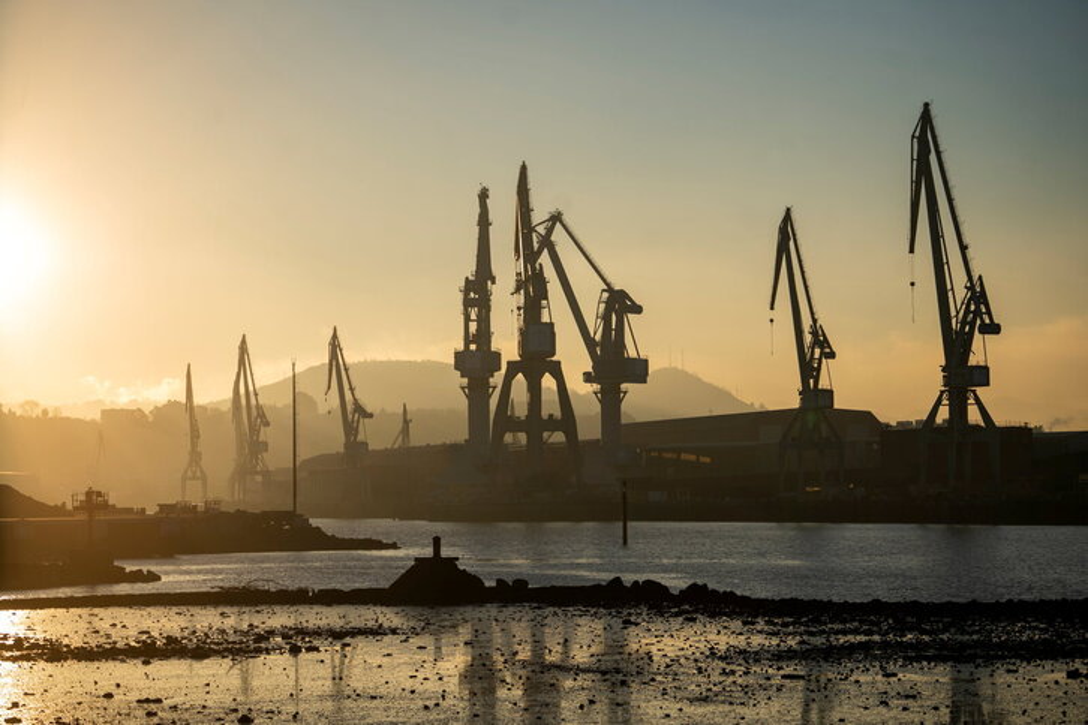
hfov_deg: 21.2
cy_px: 362
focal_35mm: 96
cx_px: 544
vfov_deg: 14.3
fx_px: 2901
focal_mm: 96
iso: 50
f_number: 4.5
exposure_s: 1/800
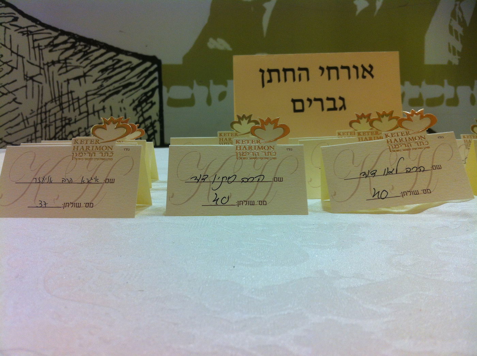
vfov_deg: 40.6
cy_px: 178
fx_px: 481
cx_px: 238
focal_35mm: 35
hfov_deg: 52.7
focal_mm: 3.85
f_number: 2.8
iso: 80
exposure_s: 1/17
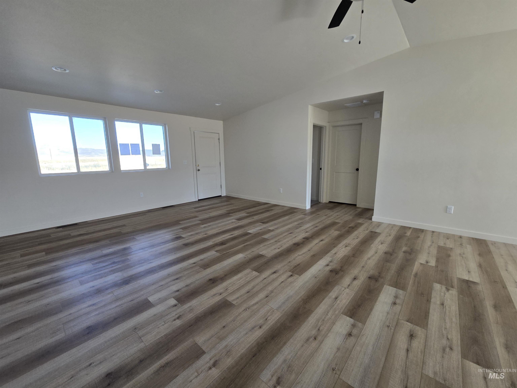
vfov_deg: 89.9
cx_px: 258
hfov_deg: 106.2
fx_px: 194
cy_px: 194
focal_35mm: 13
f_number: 2.2
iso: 80
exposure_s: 1/60
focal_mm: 2.2
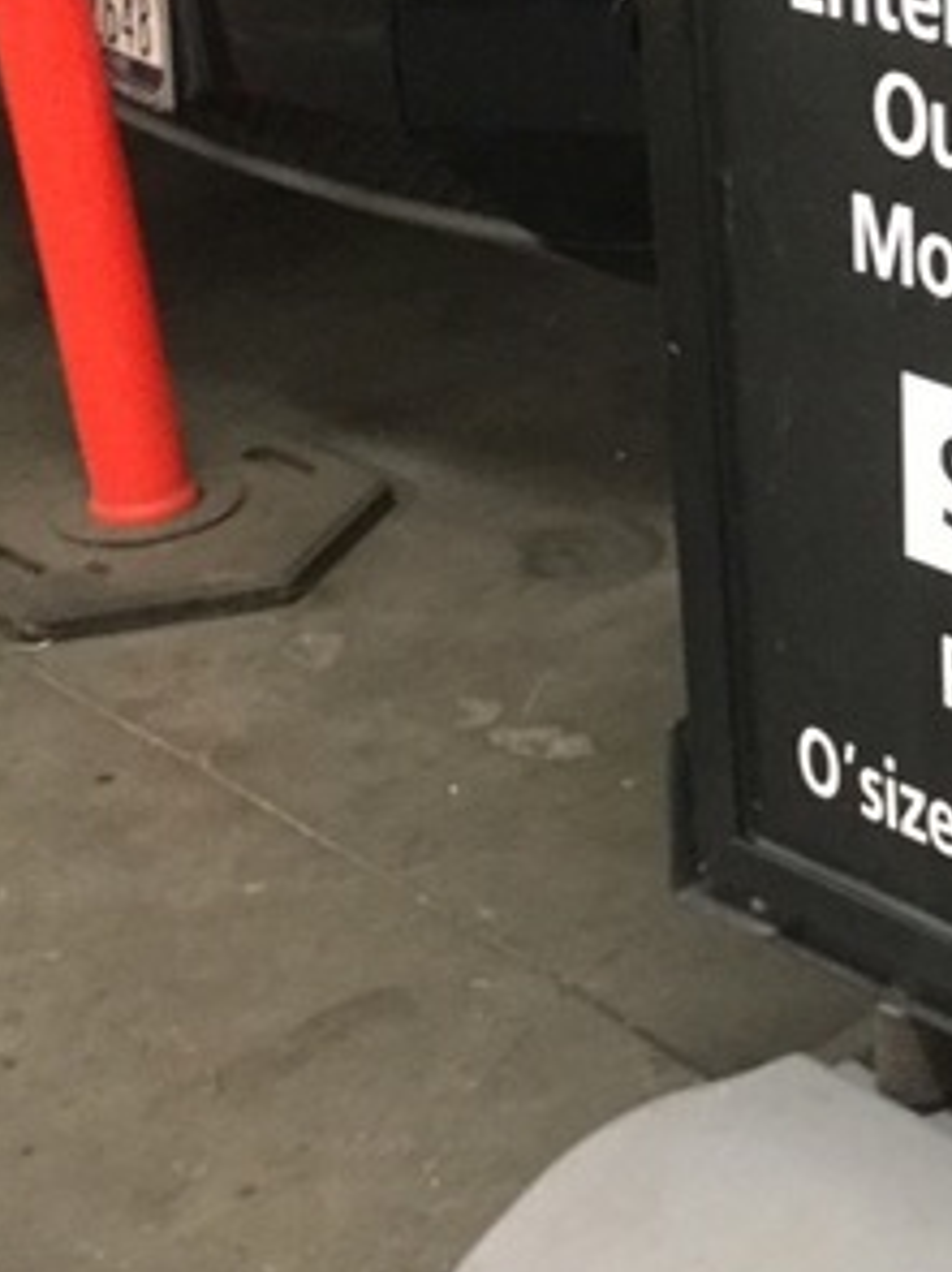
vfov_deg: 23.2
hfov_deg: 16.8
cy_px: 431
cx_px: 1120
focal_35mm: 84
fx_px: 3082
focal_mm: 3.3
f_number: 2.4
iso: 200
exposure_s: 1/17
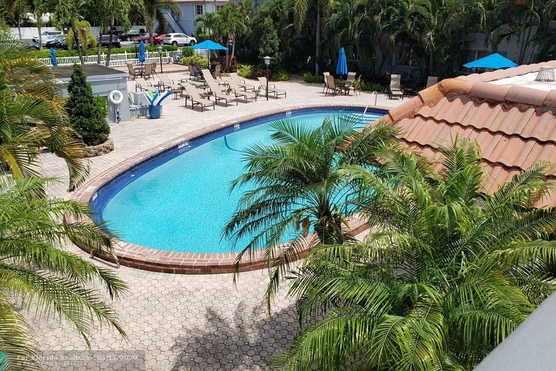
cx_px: 273
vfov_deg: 46.2
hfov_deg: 65.5
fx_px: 432
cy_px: 157
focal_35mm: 28
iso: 50
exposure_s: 1/1623
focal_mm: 4.3
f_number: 2.4
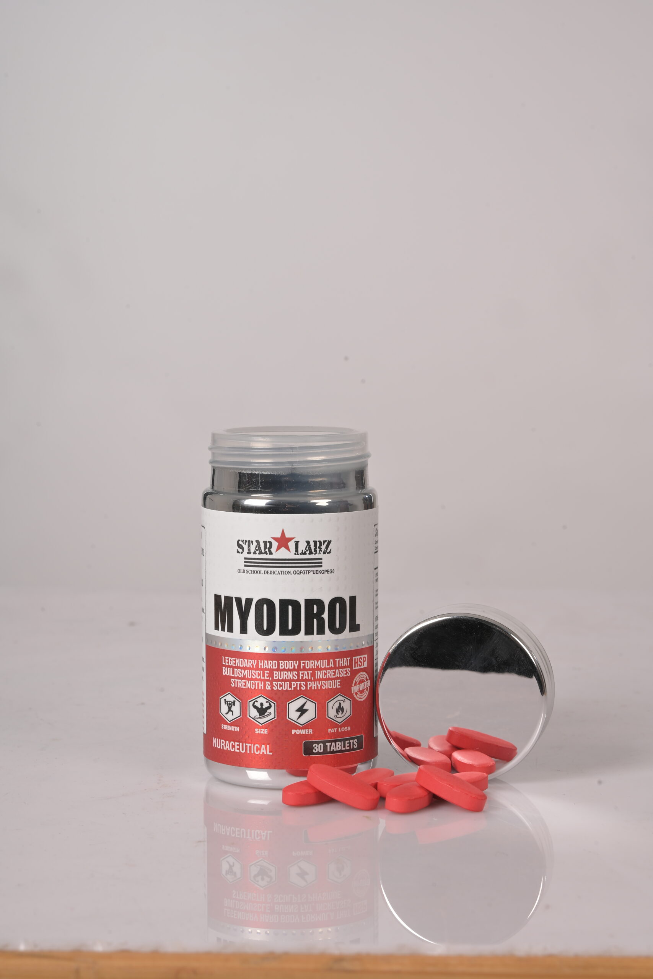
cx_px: 326
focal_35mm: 85
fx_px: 2312
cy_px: 490
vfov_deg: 23.9
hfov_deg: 16.1
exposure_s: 1/125
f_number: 16
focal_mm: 85
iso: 160
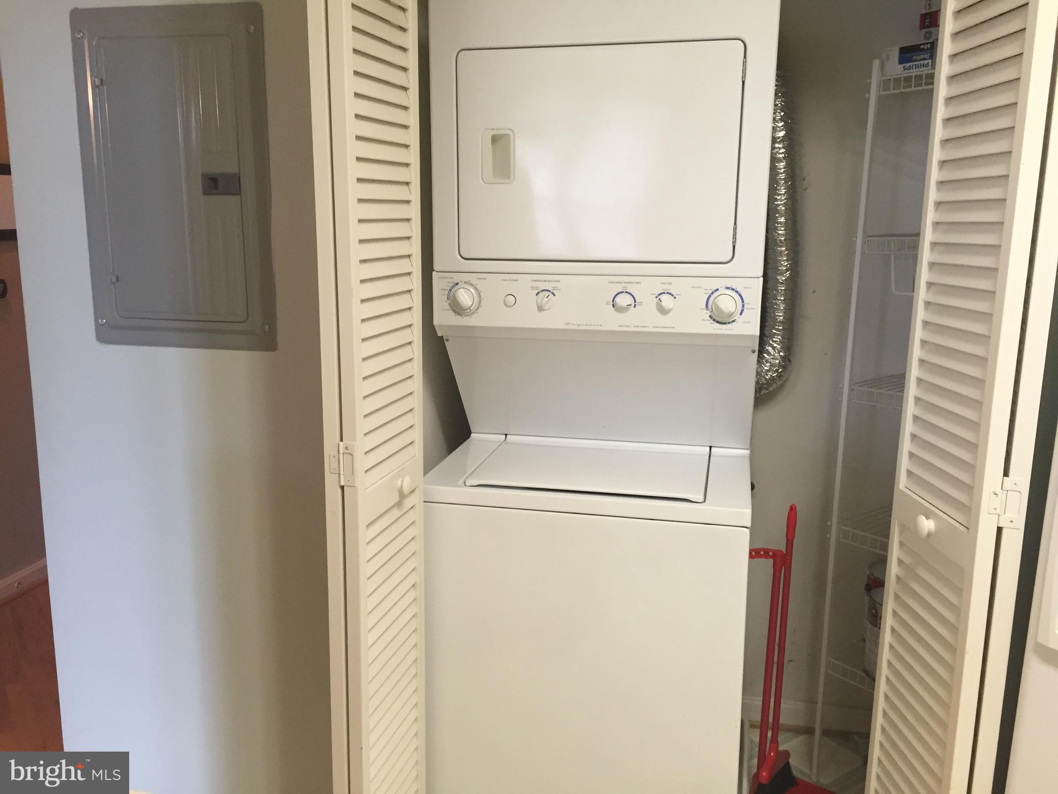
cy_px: 397
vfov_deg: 48.2
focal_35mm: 29
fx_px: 886
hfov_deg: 61.7
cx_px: 529
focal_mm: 4.15
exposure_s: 1/30
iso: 100
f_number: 2.2
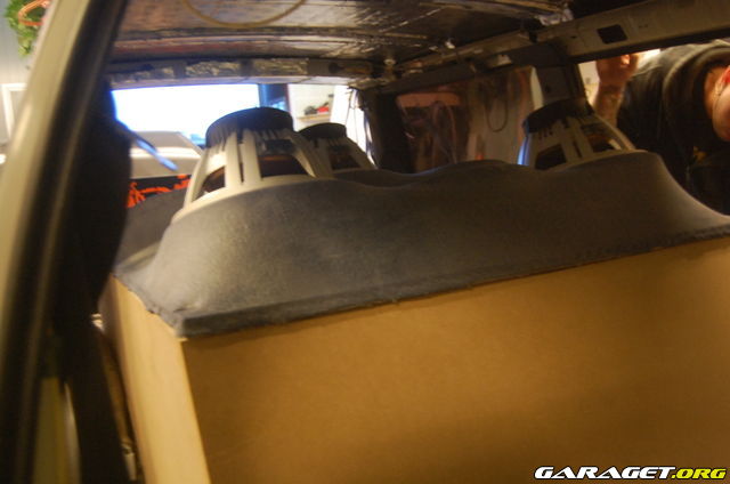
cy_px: 242
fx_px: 698
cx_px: 365
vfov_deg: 38.2
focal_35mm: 34
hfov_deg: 55.2
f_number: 3.8
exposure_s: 1/8
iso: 1250
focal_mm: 23
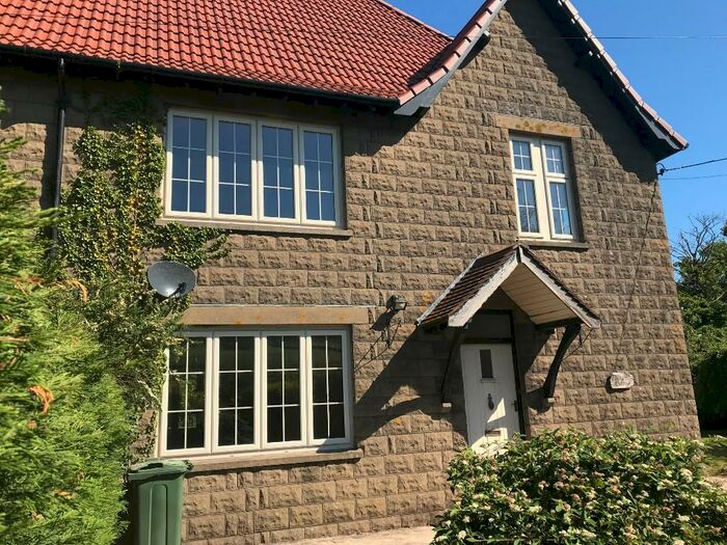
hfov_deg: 63.4
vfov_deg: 49.7
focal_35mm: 28
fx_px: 588
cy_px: 272
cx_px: 364
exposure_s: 1/1842
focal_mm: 3.99
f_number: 1.8
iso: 20
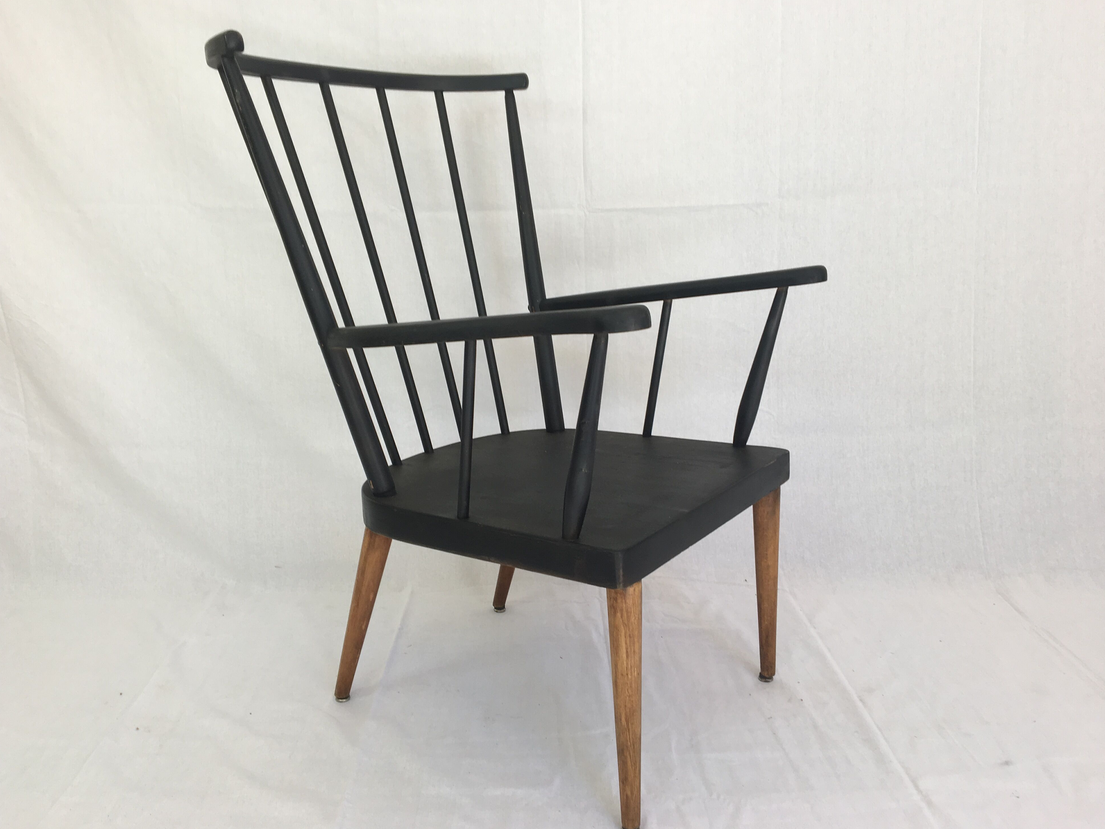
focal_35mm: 30
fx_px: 958
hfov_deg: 60.0
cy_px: 416
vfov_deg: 46.8
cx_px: 537
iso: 25
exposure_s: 1/120
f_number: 2.2
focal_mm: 4.15
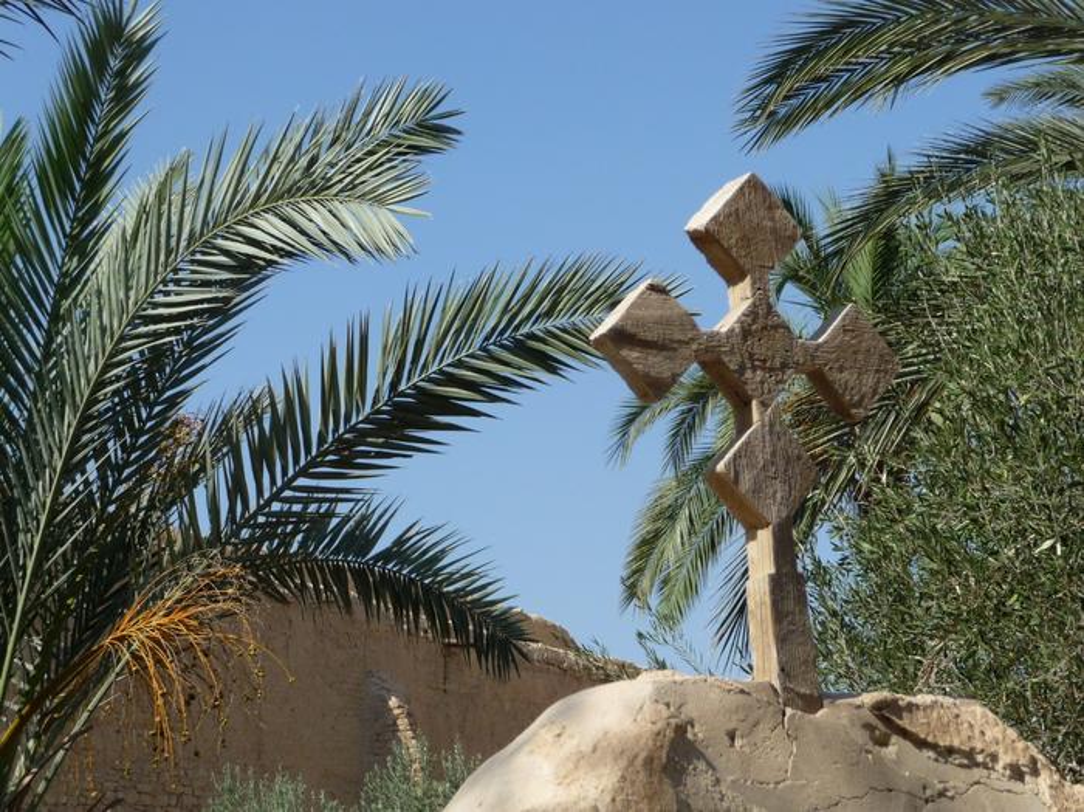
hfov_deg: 20.5
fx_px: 3004
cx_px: 542
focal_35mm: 96
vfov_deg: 15.4
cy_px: 406
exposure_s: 1/640
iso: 100
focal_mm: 16.3
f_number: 4.7
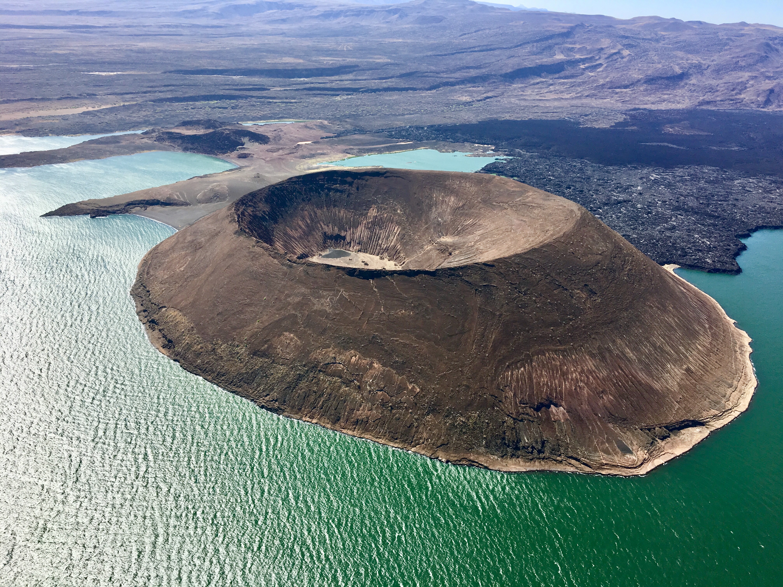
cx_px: 392
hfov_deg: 61.7
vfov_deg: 48.2
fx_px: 656
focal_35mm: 29
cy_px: 294
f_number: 2.2
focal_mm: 4.15
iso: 25
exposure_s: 1/1304
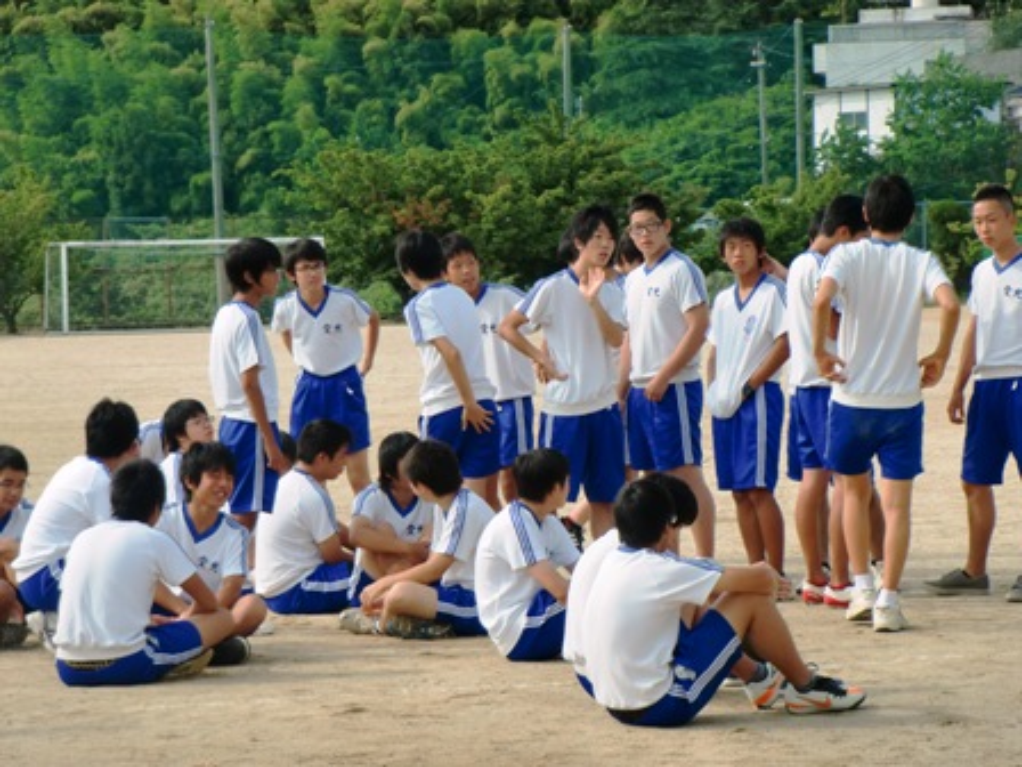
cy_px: 384
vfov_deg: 10.2
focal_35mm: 145
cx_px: 511
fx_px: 4281
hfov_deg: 13.6
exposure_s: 1/400
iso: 64
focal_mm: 25.9
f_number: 4.6
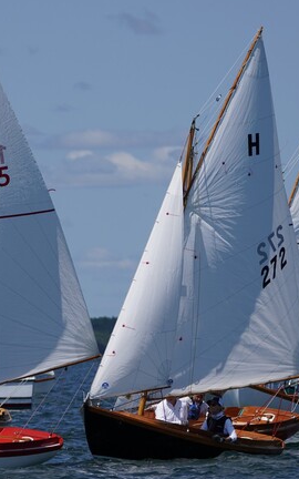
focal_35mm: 475
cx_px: 48
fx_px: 6193
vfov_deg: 4.4
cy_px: 237
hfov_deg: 2.8
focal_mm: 168
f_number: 5
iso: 100
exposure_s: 1/1600
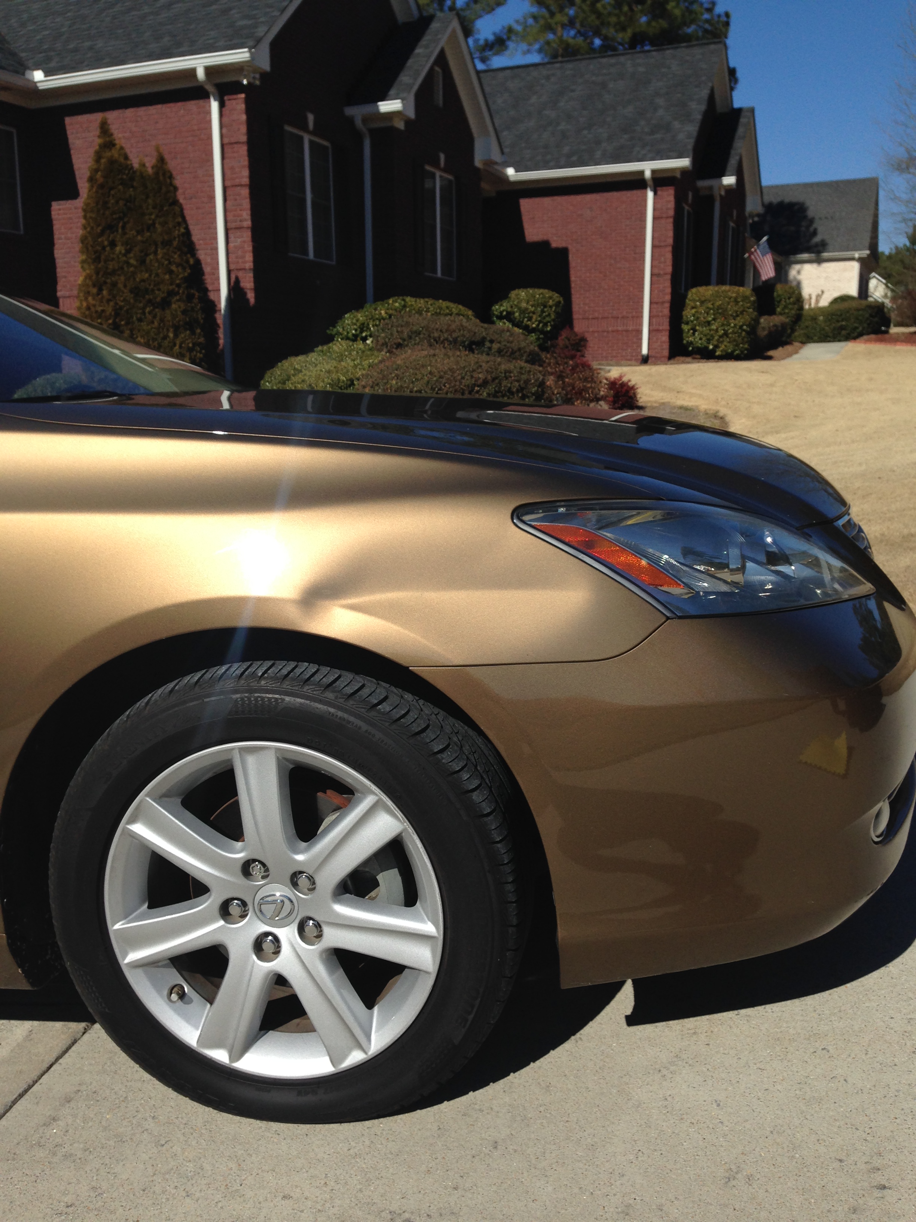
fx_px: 1164
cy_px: 611
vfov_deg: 55.4
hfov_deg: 42.9
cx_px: 458
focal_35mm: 33
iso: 50
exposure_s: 1/2857
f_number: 2.4
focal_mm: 4.12
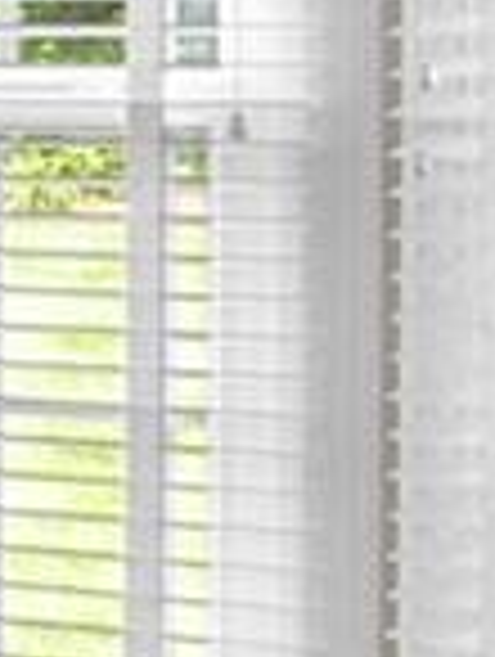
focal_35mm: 168
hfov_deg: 5.0
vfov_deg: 11.7
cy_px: 86
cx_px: -2588
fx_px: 3194
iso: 400
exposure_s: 1/13
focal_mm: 8
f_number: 6.3
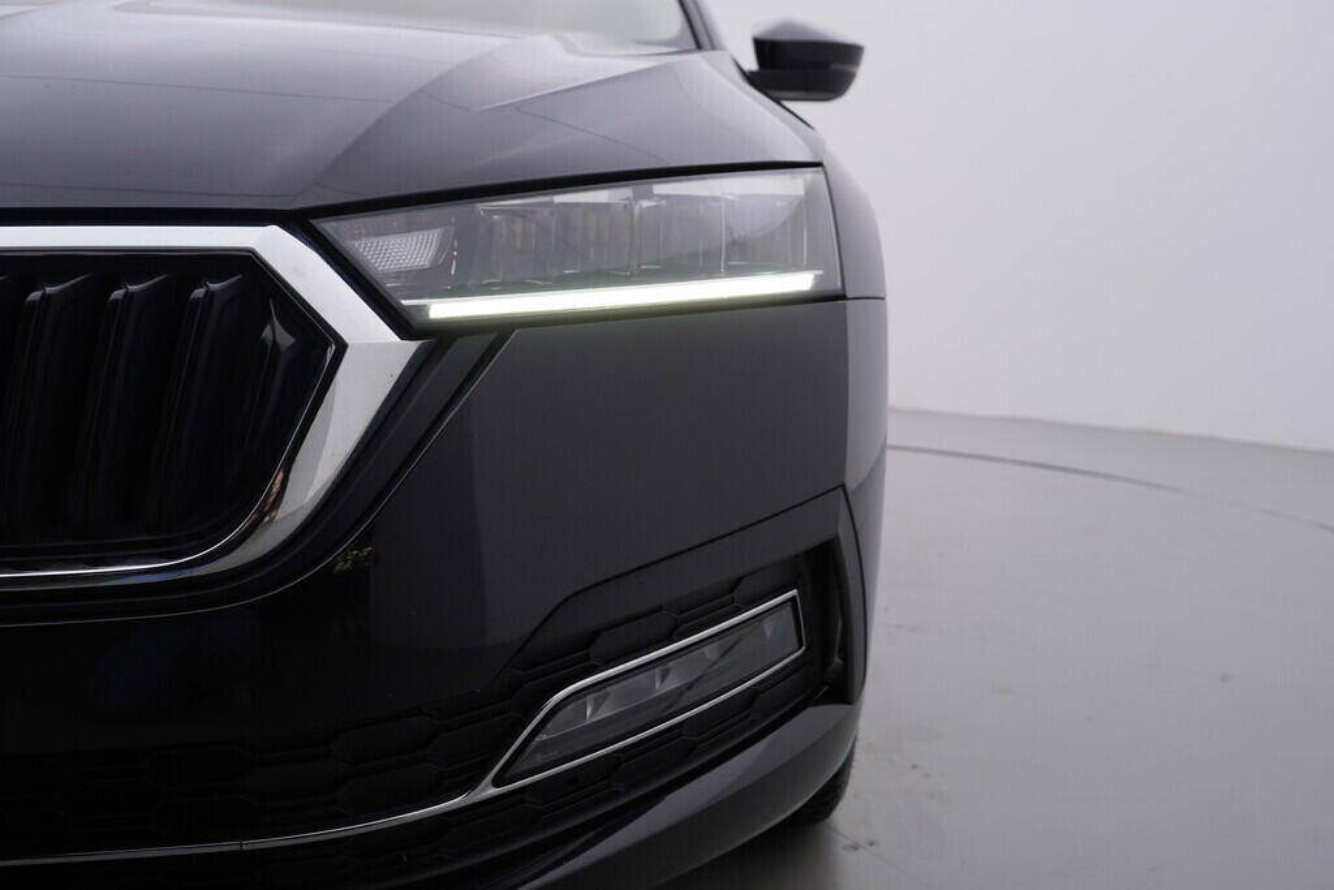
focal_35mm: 36
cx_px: 667
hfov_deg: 53.1
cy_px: 445
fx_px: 1334
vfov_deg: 36.9
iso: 125
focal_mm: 24
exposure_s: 1/100
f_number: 4.5
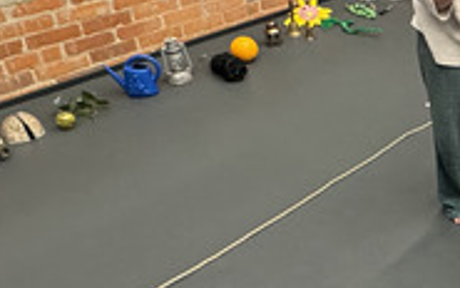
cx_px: 557
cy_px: 133
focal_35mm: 56
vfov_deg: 23.2
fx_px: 703
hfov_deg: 30.5
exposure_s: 1/100
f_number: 2.2
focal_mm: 2.22
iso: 320
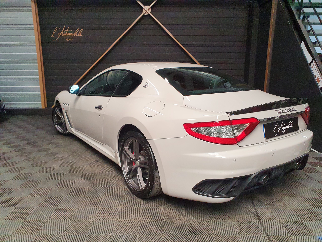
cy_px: 121
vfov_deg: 53.1
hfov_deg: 67.3
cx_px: 161
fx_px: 242
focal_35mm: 26
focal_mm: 4.32
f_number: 2.4
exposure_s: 1/100
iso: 200
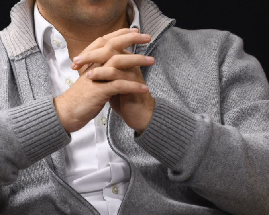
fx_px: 3407
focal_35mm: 428
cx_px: 135
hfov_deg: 4.5
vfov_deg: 3.6
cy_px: 28
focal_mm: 190
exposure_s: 1/160
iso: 320
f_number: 3.2
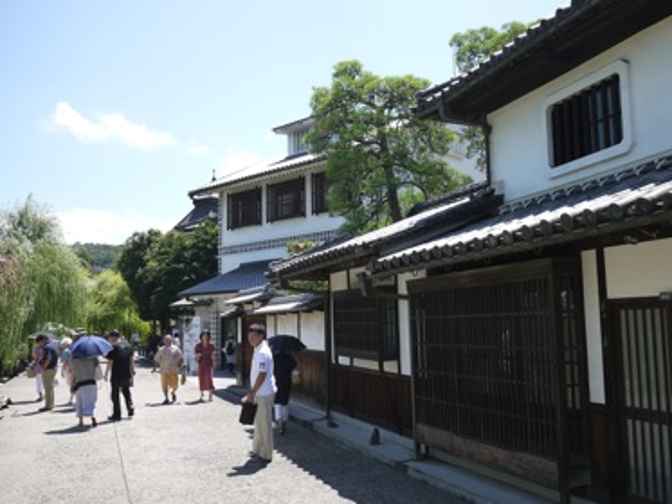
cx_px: 395
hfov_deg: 55.0
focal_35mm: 33
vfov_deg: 43.0
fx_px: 641
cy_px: 248
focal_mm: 14
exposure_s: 1/400
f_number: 5
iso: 100
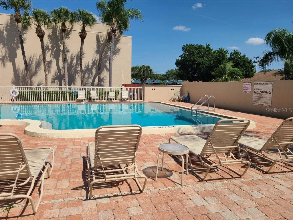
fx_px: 220
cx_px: 146
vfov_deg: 53.1
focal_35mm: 26
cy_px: 110
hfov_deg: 67.3
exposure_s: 1/4444
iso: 40
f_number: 1.8
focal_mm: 5.4
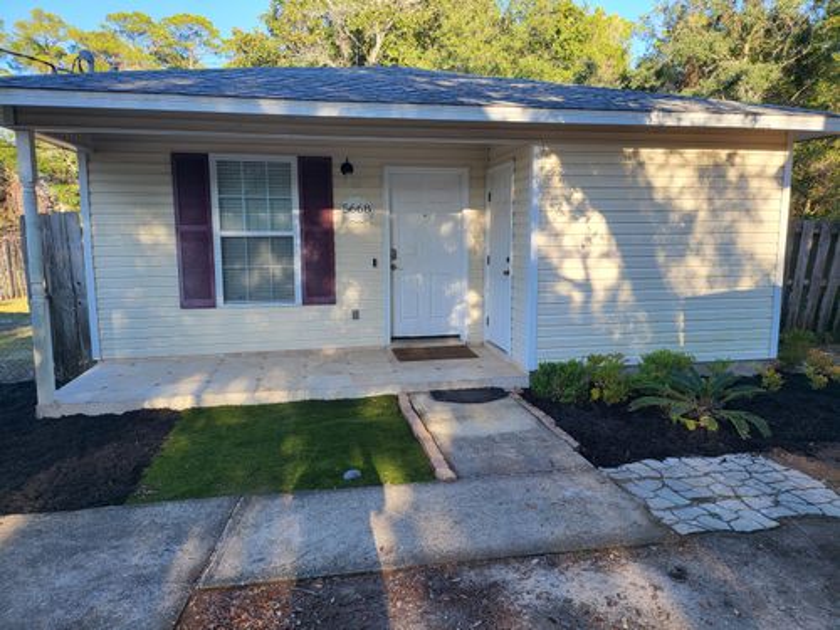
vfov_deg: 56.8
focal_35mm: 24
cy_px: 315
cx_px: 420
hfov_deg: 71.6
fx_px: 582
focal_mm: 5
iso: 40
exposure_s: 1/373
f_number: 1.8
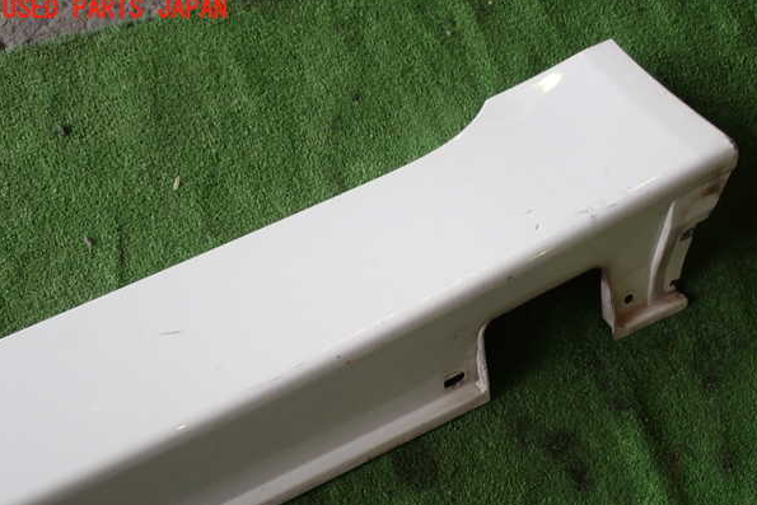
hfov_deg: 45.4
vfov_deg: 31.2
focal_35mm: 43
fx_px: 904
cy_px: 280
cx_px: 378
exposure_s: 1/80
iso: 160
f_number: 2.8
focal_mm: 7.31
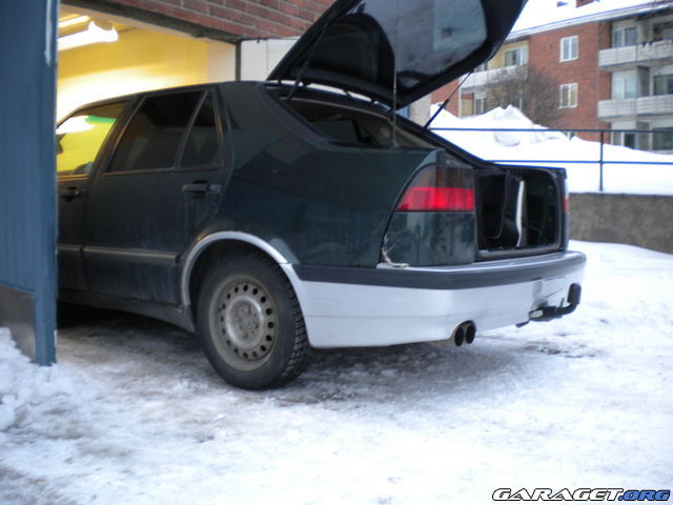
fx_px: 680
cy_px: 252
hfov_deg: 52.6
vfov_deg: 40.7
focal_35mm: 35
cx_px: 336
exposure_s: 1/30.6
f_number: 3.1
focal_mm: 6.3
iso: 80
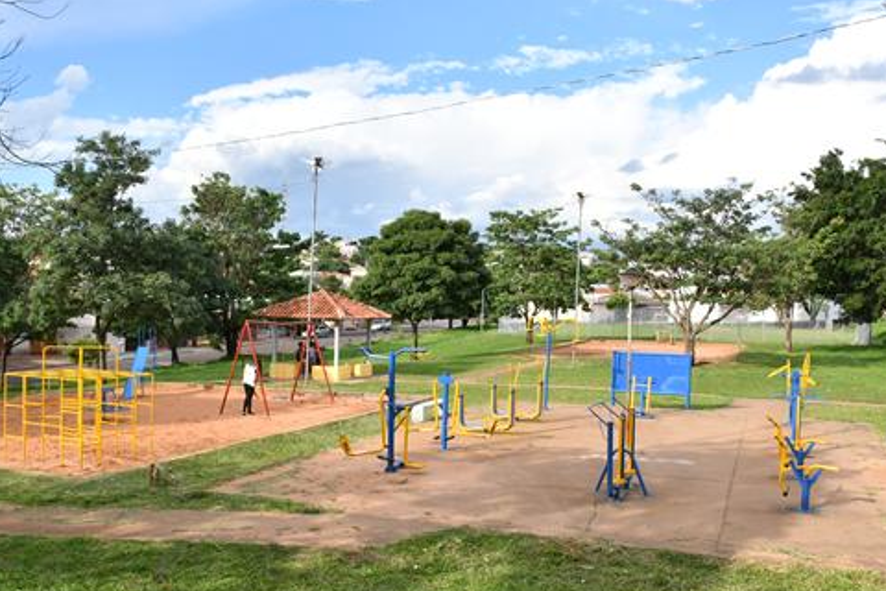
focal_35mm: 36
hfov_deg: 52.9
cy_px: 327
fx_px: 886
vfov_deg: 36.8
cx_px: 378
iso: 320
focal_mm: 18
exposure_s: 1/250
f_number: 11
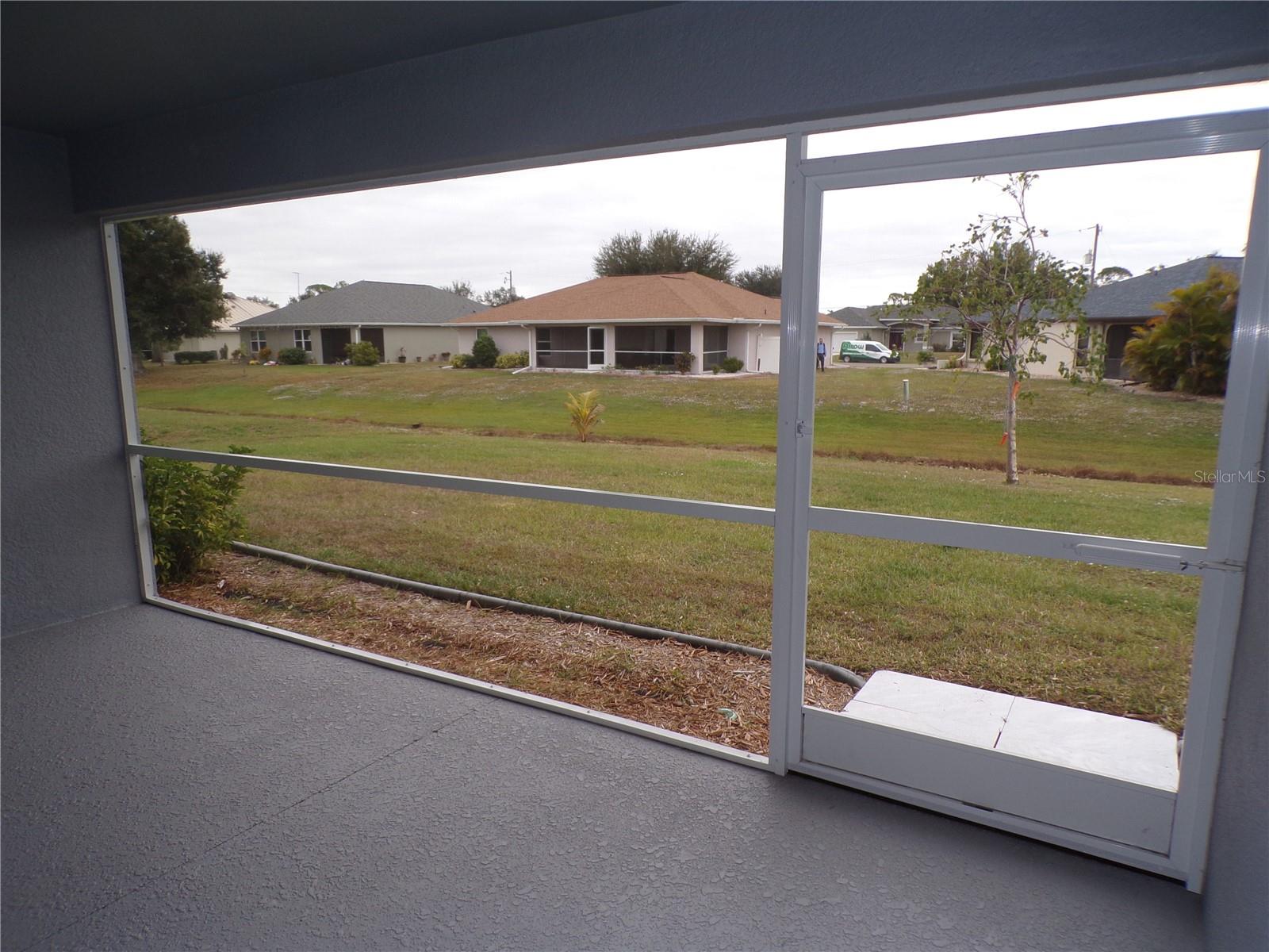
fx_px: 880
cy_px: 476
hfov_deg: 71.6
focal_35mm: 24
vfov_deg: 56.8
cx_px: 634
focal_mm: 4.3
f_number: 4.3
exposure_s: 1/150
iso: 80
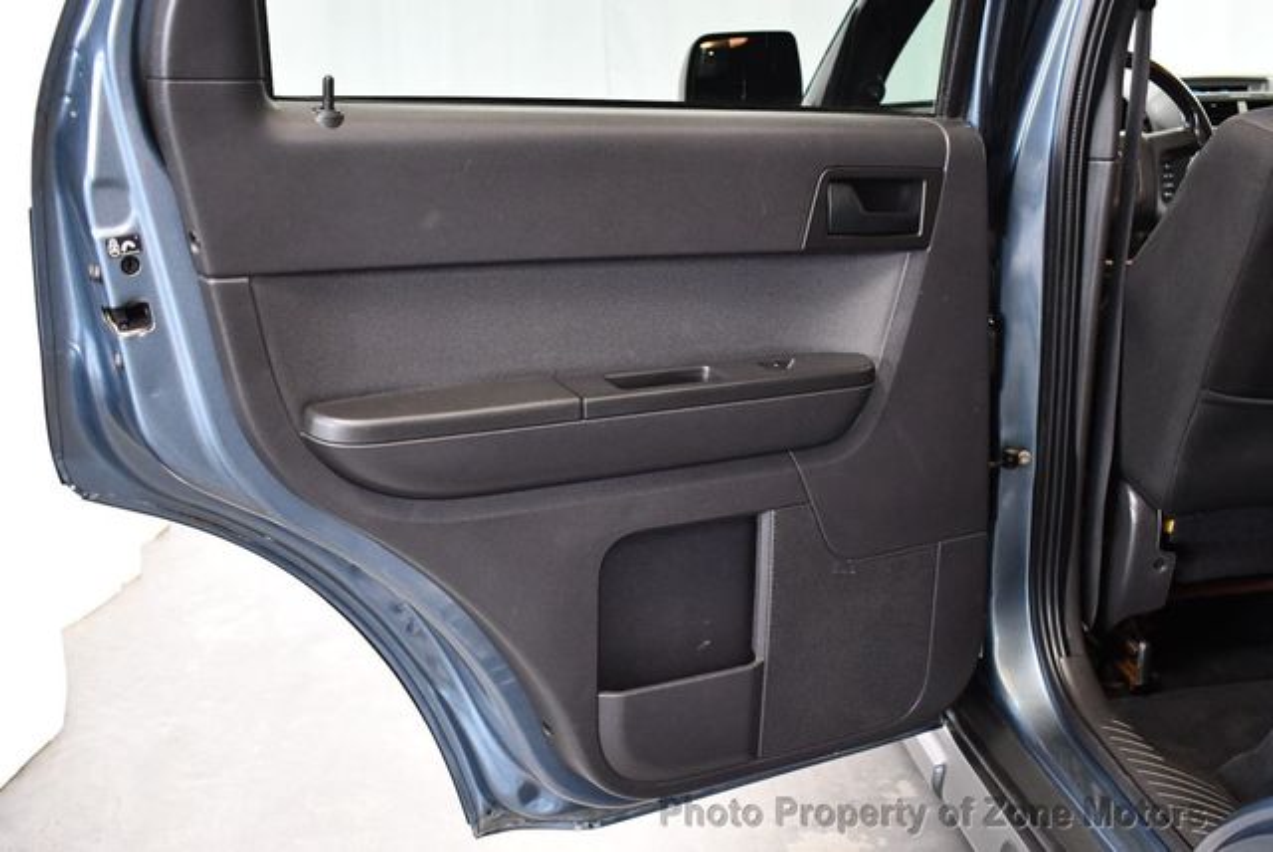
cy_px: 426
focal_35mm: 36
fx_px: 1274
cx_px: 636
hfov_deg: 53.1
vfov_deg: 36.9
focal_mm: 18
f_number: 3.5
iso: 3200
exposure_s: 1/80
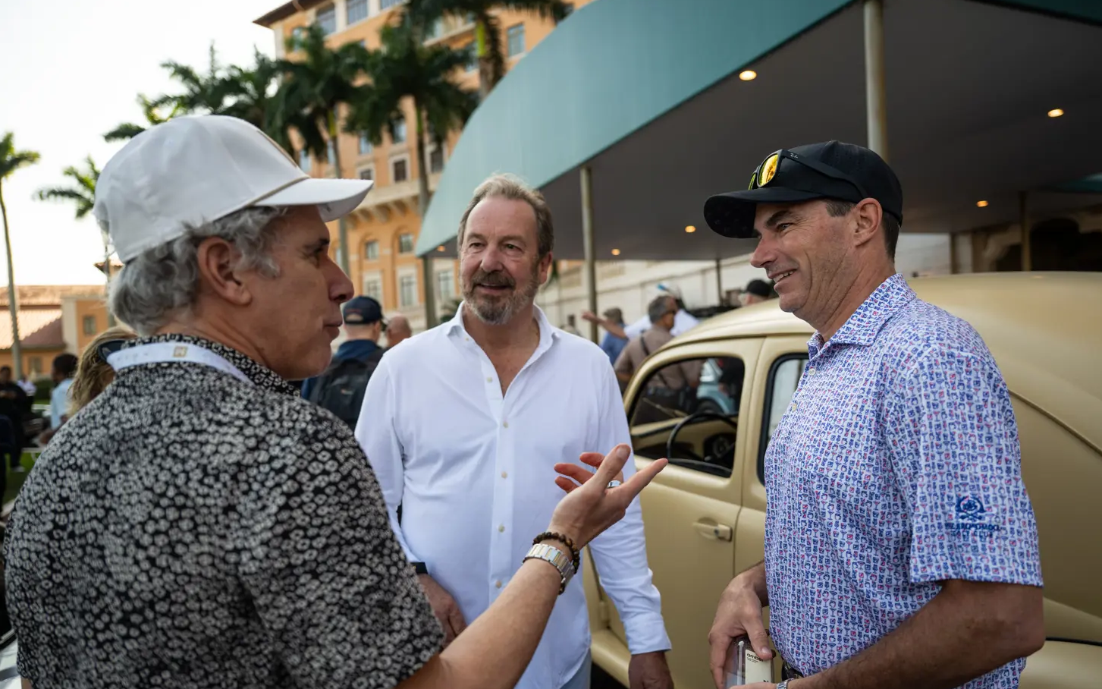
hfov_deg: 72.5
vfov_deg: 49.2
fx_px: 751
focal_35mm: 25
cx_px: 546
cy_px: 370
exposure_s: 1/400
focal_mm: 24
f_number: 2.8
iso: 64
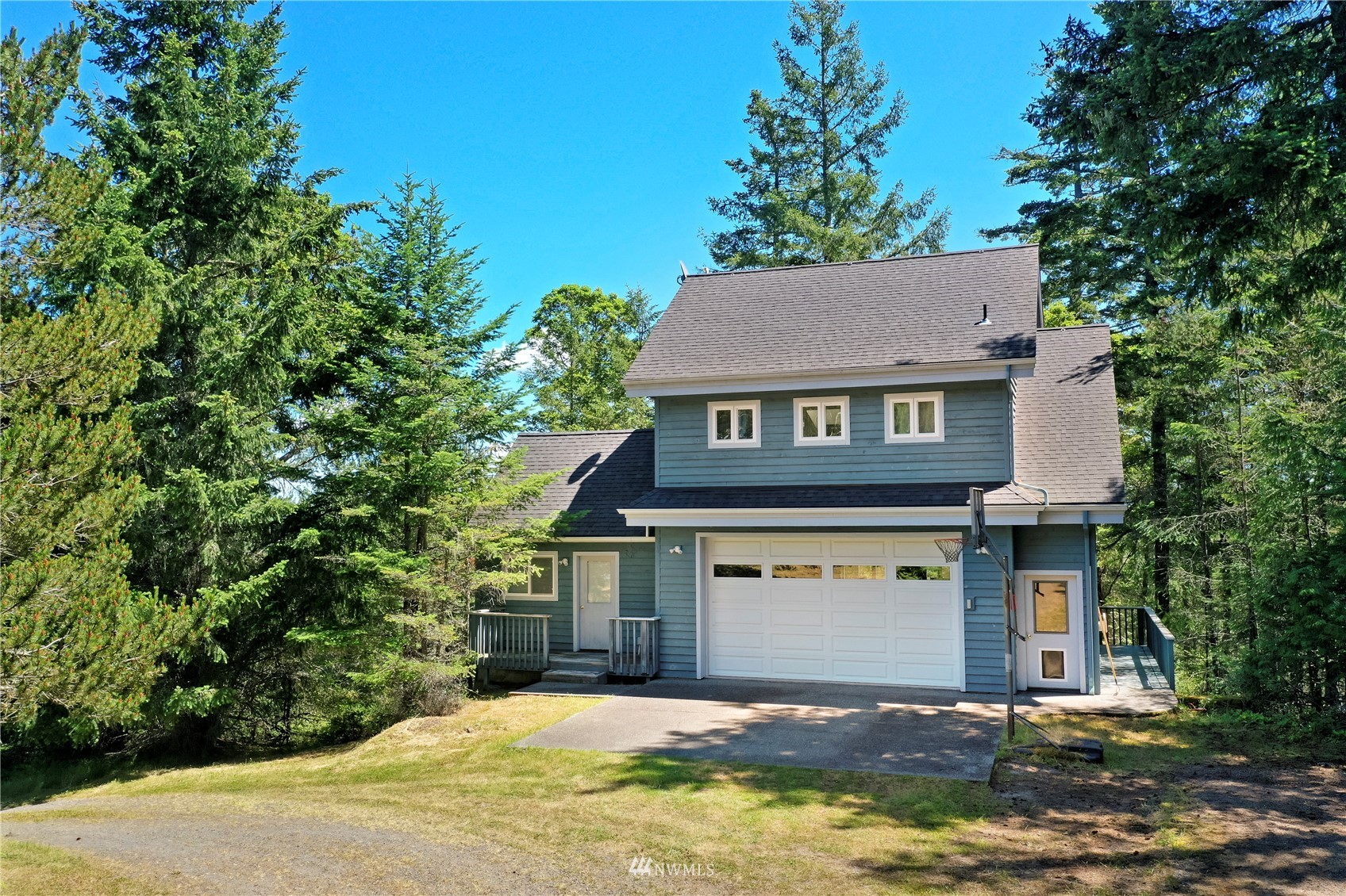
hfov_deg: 65.5
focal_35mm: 28
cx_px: 673
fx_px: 1047
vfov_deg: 46.4
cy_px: 448
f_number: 5
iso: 100
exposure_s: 1/100
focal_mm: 10.26
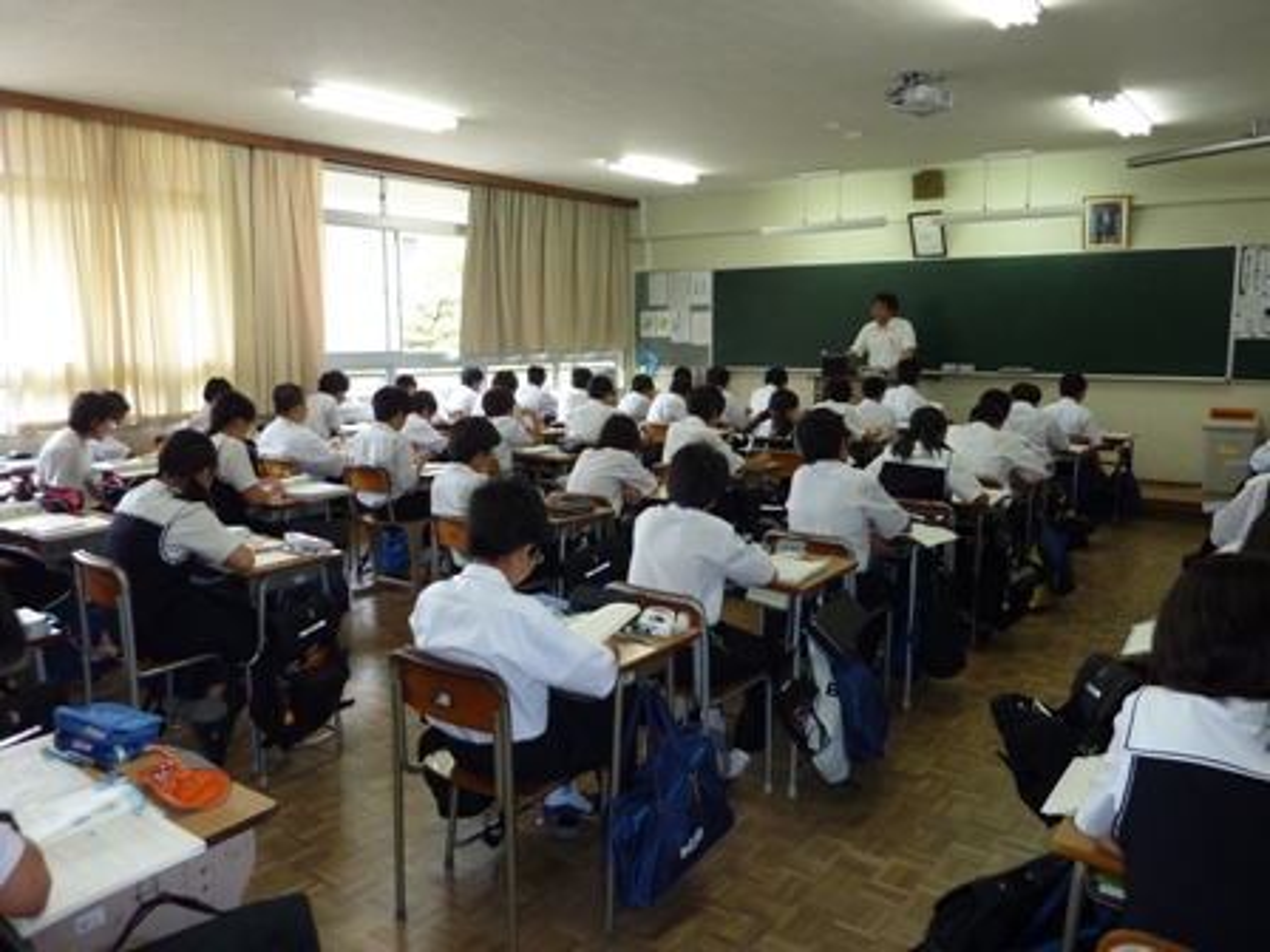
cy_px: 476
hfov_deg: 69.4
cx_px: 635
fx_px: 917
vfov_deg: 54.9
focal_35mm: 25
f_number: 3.3
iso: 100
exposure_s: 1/30
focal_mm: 4.1
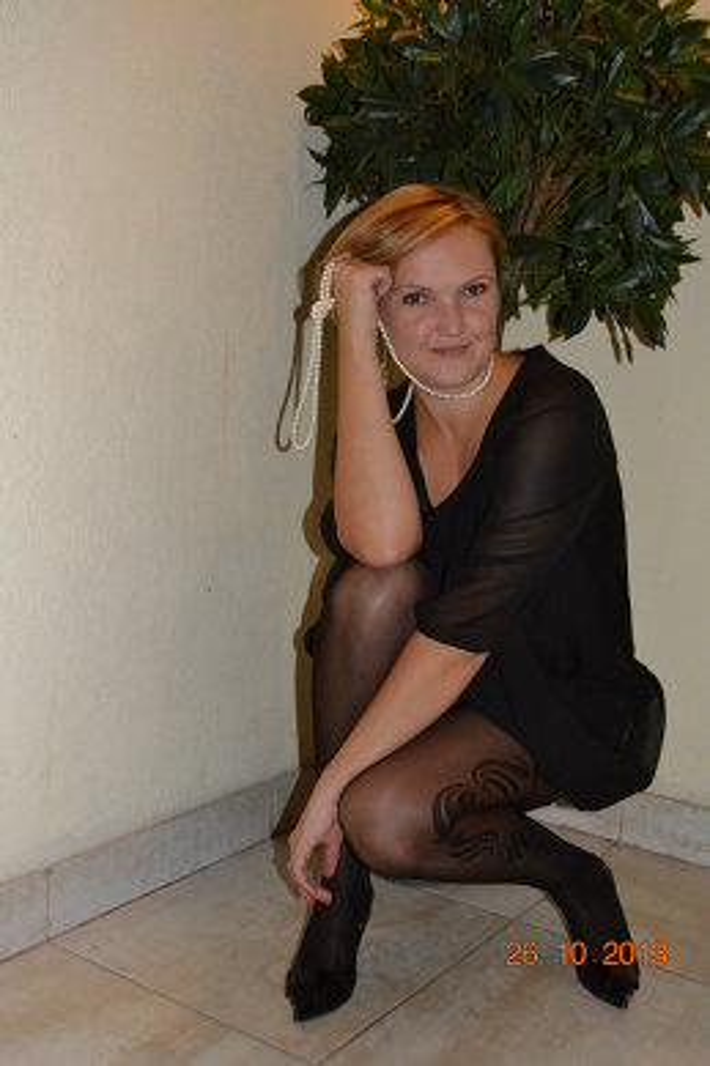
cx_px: 355
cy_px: 533
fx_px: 1155
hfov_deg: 34.2
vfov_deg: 49.6
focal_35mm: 39
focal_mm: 26
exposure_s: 1/60
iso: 3200
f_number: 4.2
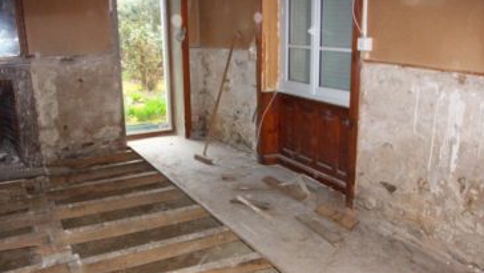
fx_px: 436
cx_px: 242
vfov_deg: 34.5
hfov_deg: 58.0
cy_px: 170
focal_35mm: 34
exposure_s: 1/125
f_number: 2.9
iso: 320
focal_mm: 5.7
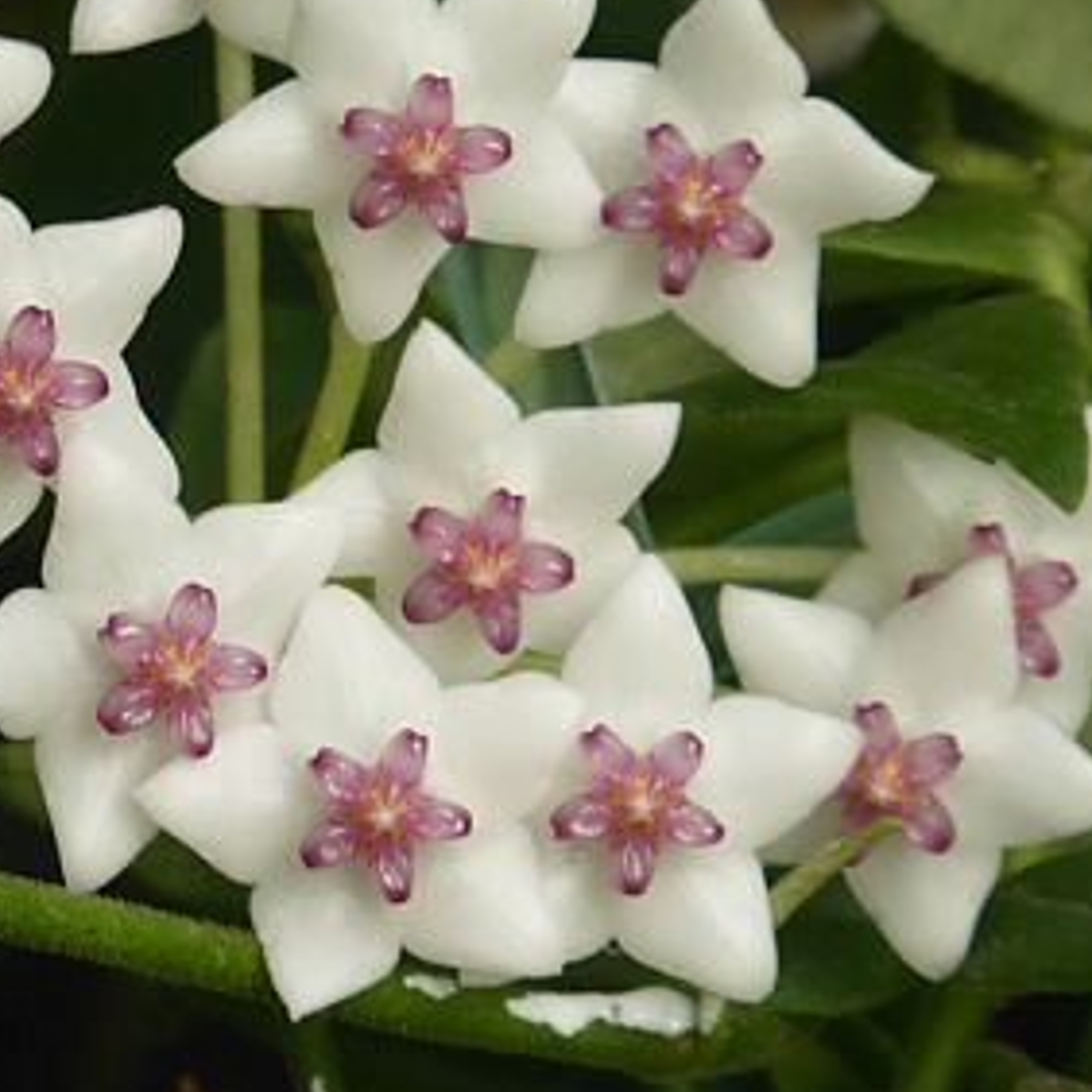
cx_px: 283
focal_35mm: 773
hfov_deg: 2.3
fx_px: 27589
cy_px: 496
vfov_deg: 2.3
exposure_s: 1/80
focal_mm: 62.1
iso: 160
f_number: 6
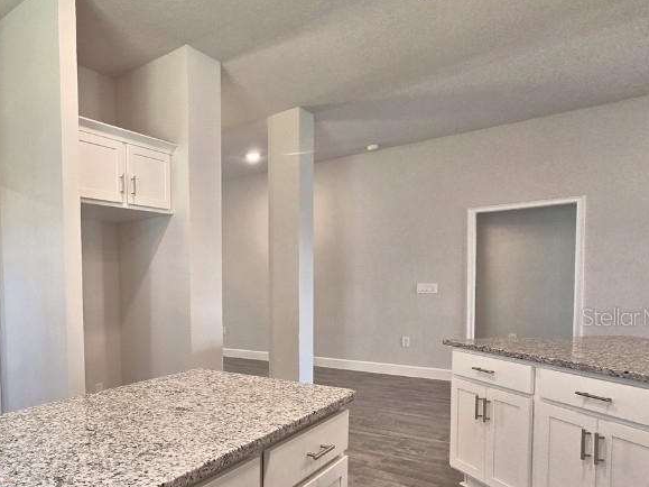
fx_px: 431
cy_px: 316
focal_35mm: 23
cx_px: 113
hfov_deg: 65.9
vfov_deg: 57.8
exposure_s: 1/60
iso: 160
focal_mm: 2.2
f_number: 2.2
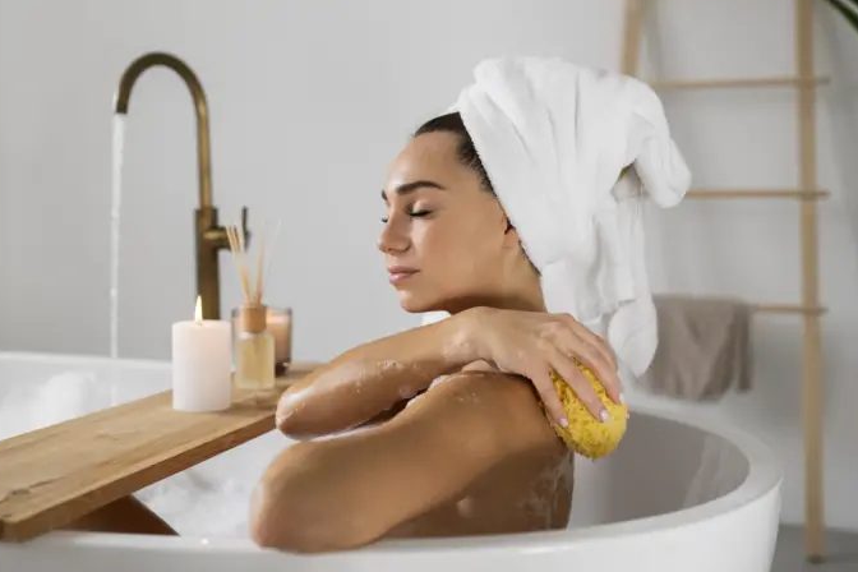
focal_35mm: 40
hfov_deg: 48.4
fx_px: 953
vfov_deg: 33.4
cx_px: 451
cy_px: 286
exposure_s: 1/640
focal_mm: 35
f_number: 2
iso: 200
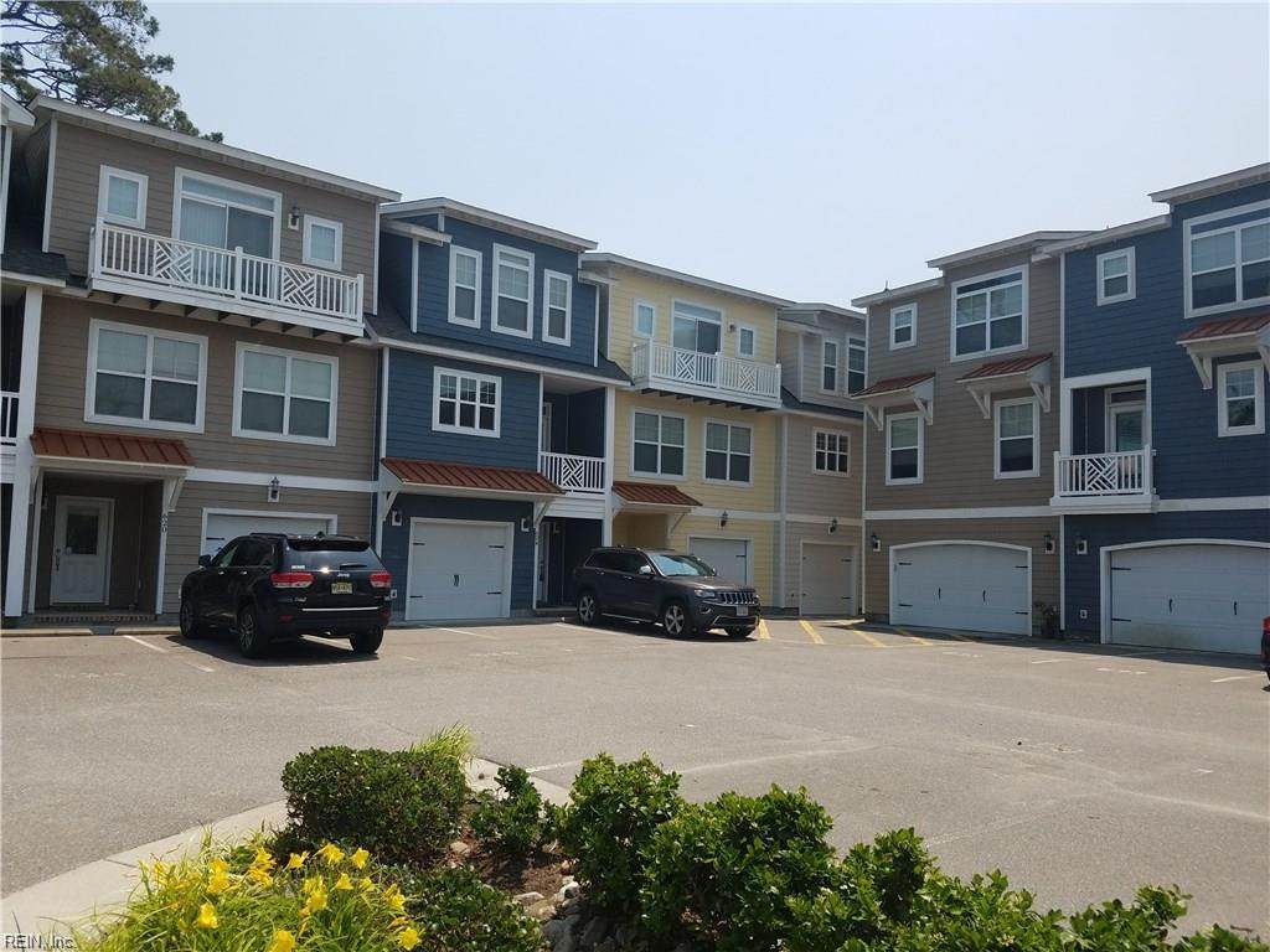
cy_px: 476
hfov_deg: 67.3
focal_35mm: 26
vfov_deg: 53.1
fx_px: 954
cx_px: 635
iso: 50
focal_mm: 4.2
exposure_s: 1/2984
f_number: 1.7
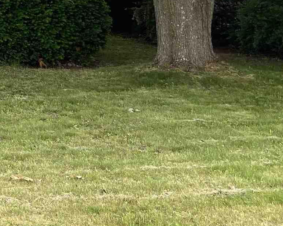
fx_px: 846
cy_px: -86
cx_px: -176
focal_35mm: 101
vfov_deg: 14.5
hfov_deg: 16.7
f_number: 1.8
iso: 32
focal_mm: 4.25
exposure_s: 1/513
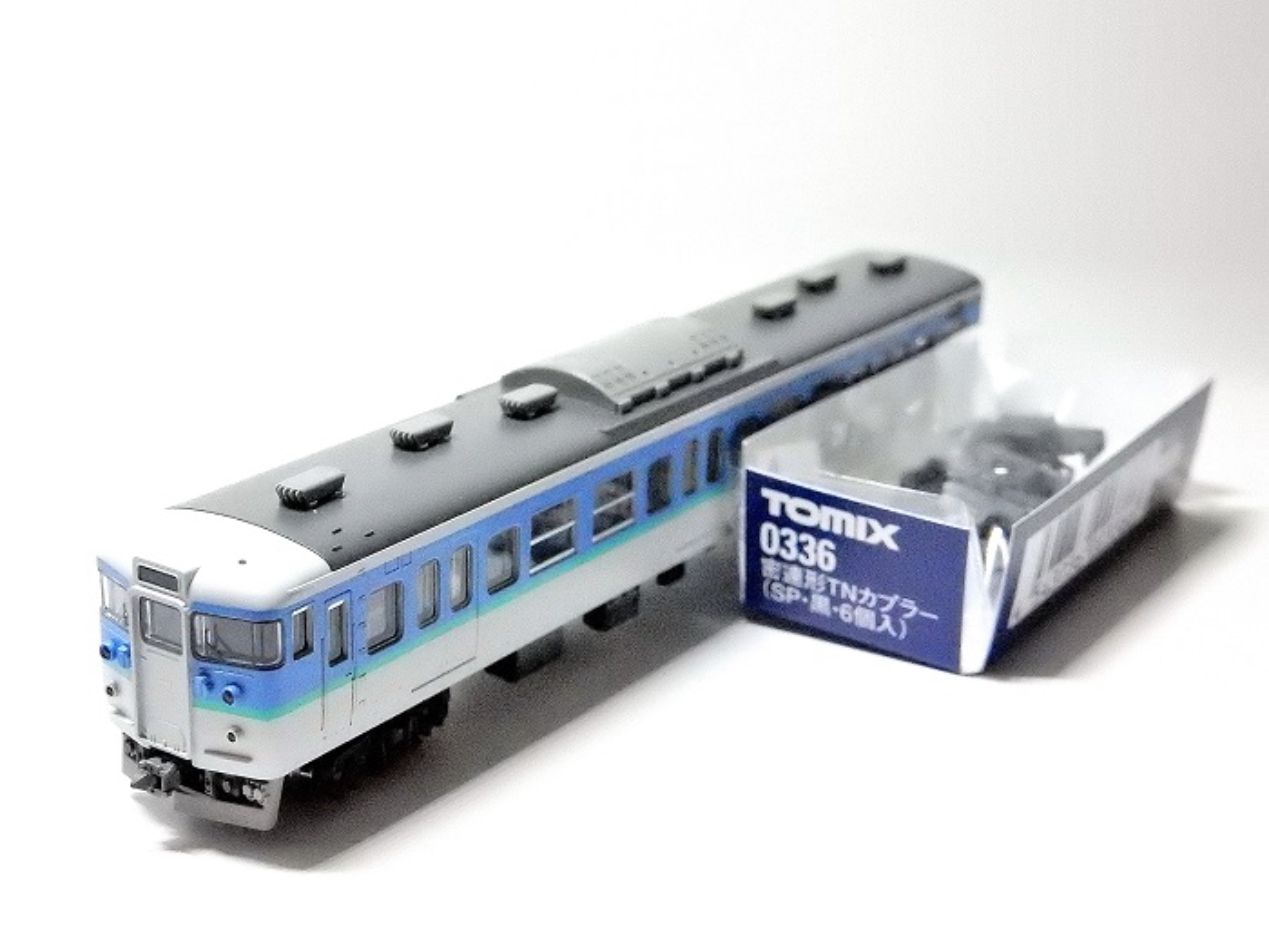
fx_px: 2200
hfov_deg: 32.2
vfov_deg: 24.4
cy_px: 476
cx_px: 634
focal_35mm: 60
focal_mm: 10.7
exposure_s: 1/200
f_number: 4.5
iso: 3200
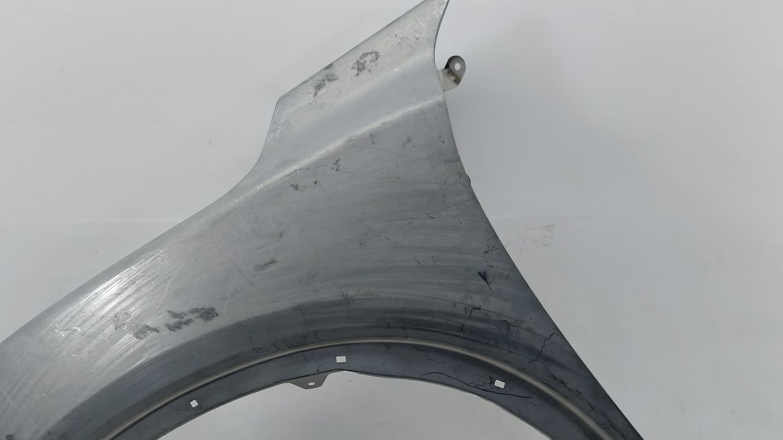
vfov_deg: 35.7
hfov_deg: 60.9
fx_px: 664
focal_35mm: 32
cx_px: 361
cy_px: 336
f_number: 1.8
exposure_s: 1/50
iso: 100
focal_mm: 5.23
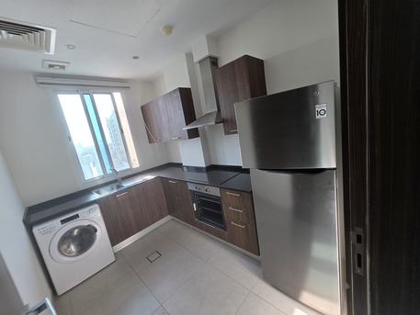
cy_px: 158
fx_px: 158
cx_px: 210
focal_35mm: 13
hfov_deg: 106.2
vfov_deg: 89.9
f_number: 1.9
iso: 50
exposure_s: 1/100
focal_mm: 2.2
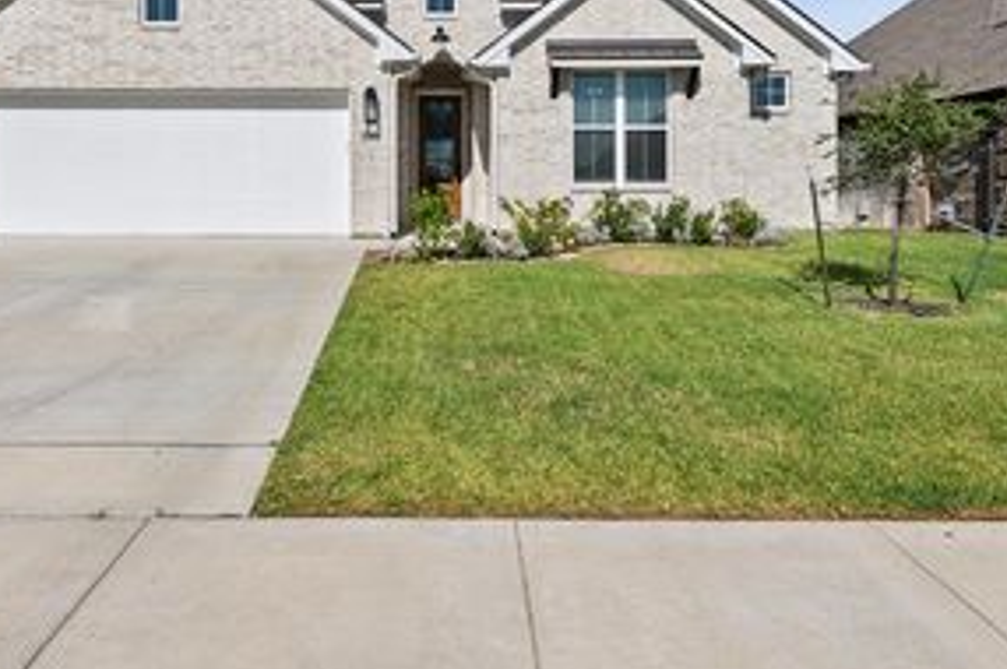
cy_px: 185
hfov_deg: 65.3
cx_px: 440
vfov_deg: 45.0
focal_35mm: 28
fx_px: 782
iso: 100
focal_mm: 11
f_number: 7.1
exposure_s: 1/640
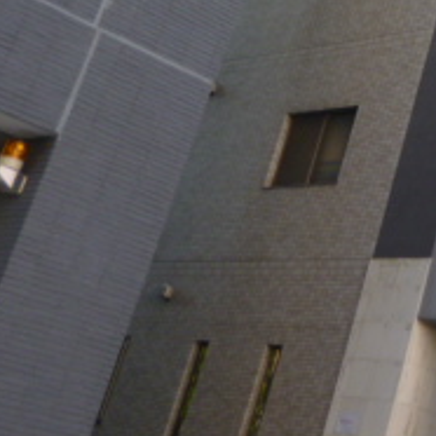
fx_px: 1211
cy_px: -7
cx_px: 661
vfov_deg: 19.8
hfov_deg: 18.1
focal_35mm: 85
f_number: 3.1
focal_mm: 5
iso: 100
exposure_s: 1/125
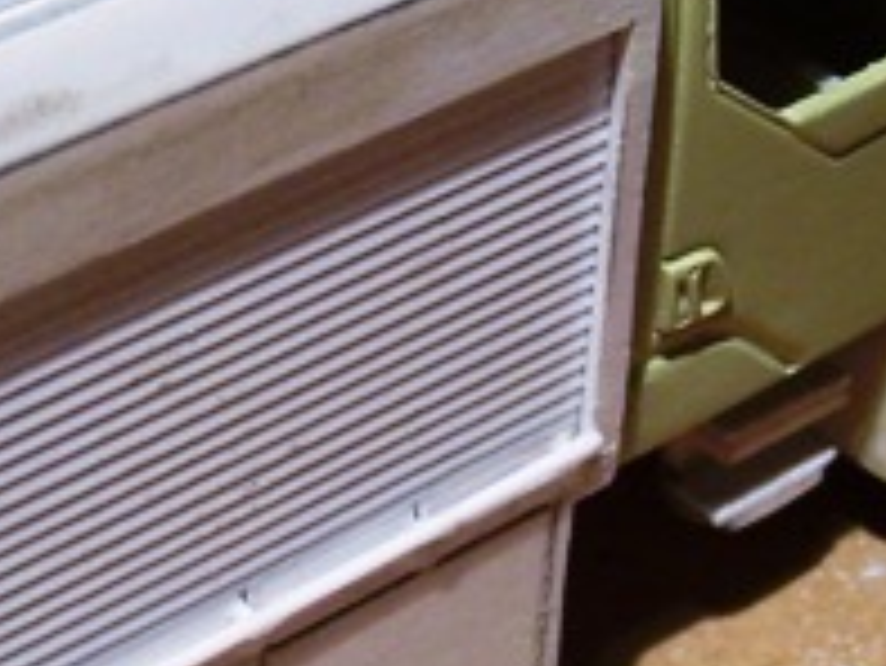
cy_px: 342
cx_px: 328
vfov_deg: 9.6
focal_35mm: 154
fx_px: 3944
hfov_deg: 12.8
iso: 80
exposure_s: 1/30
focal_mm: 6.3
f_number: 2.8
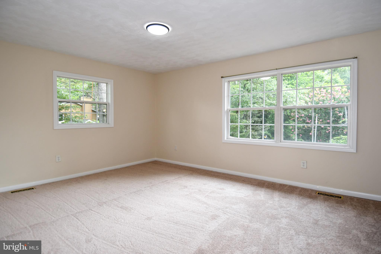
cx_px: 190
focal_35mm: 18
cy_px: 127
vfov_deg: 67.4
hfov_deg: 90.0
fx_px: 190
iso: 200
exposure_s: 1/60
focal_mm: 12
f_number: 4
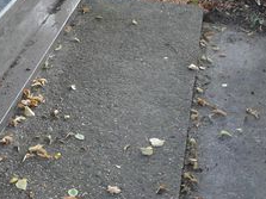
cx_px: -31
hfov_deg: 25.9
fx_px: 530
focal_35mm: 69
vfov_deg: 21.0
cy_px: 31
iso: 100
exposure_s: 1/45
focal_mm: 5.2
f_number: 2.8
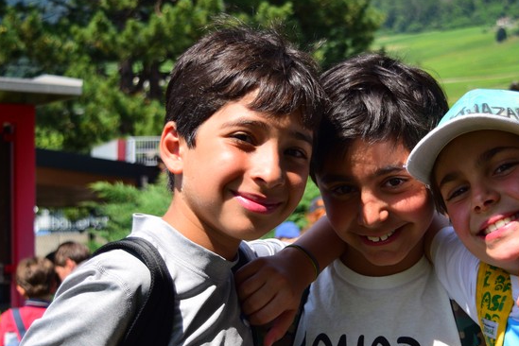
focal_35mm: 84
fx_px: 1211
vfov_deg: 16.2
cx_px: 365
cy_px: 211
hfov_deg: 24.0
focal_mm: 30
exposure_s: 1/1600
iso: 250
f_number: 4.2
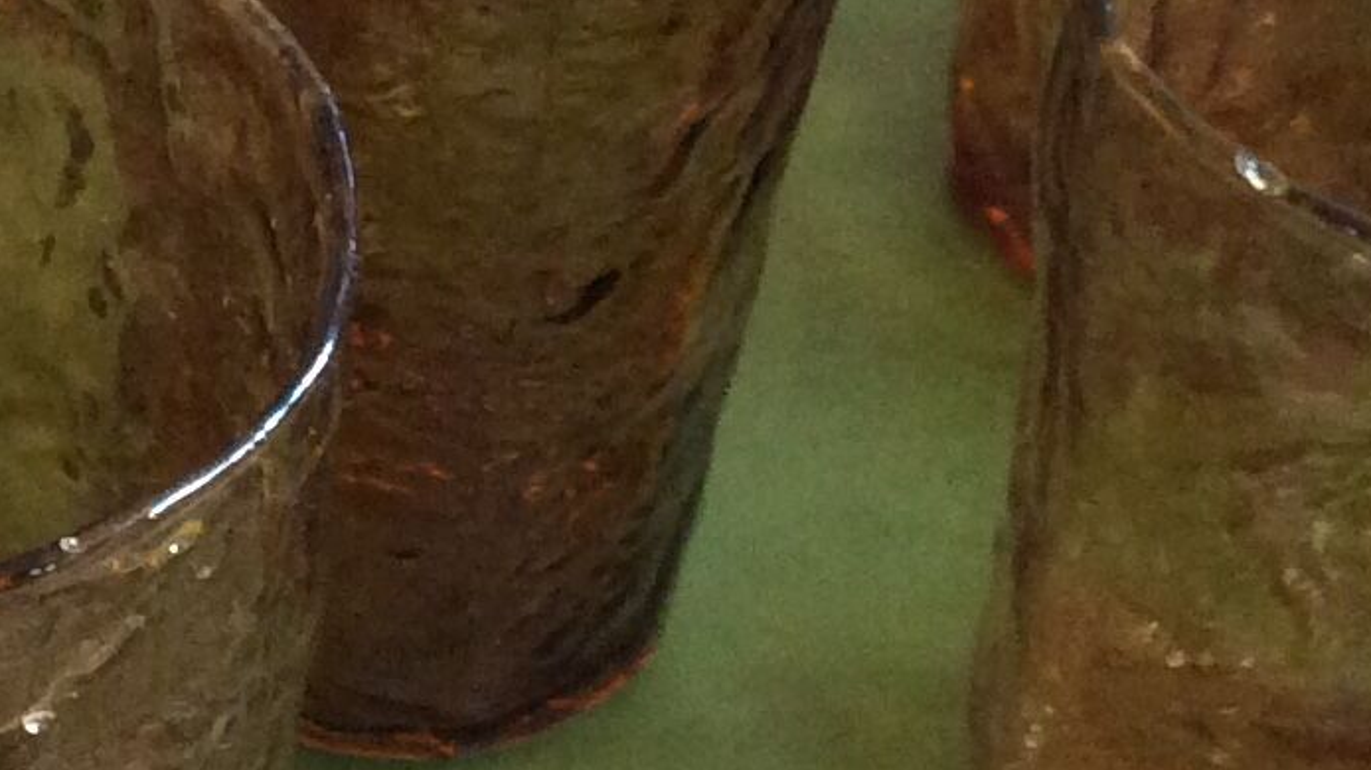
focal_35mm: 130
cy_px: 95
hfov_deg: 16.5
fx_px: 4725
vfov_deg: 9.3
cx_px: 468
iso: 160
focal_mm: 3.3
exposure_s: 1/25
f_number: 2.4
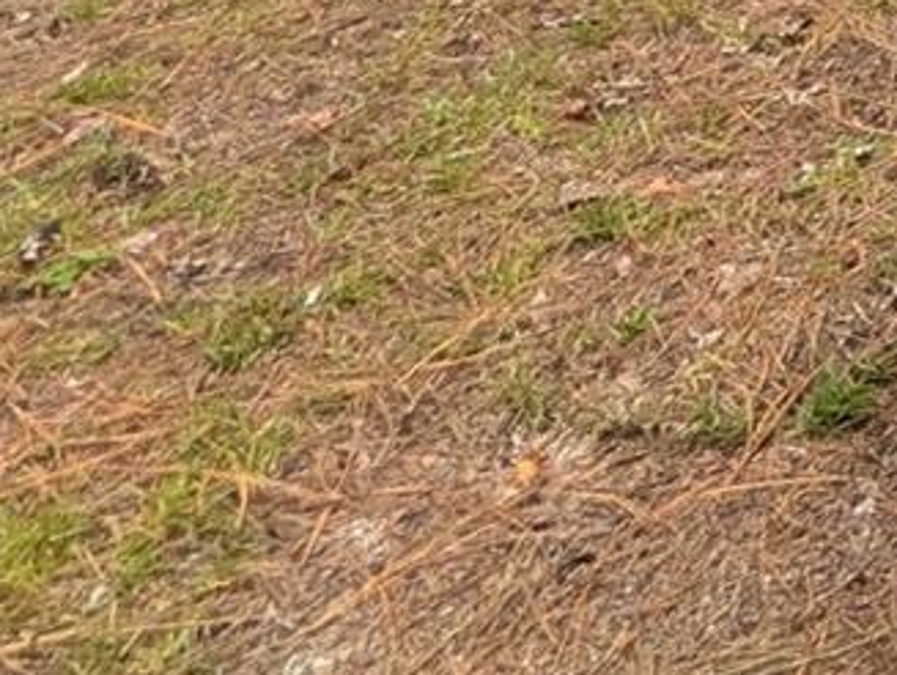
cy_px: -823
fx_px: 2023
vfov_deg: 14.4
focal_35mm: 78
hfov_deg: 16.5
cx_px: 1939
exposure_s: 1/1499
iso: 35
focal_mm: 2.35
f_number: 2.2
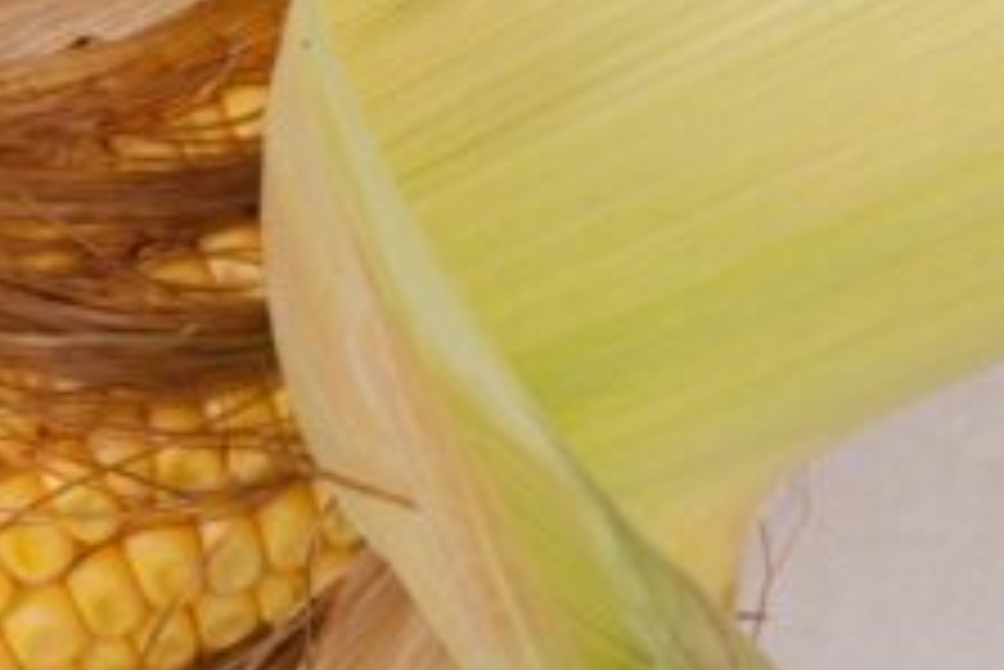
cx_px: -648
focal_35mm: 258
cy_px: 706
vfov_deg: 5.3
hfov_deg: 7.8
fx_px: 7200
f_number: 13
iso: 250
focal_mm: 50
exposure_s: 1/160
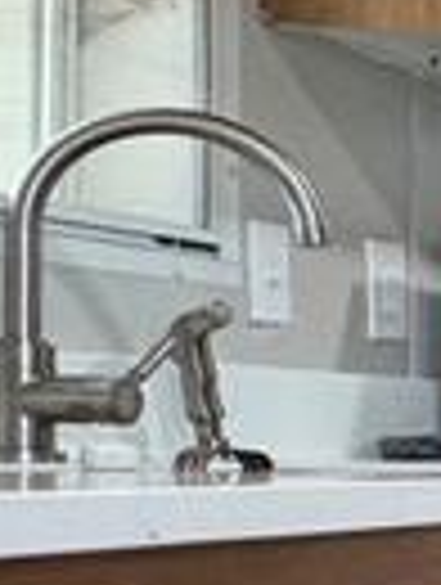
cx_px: 1647
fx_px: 1862
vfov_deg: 17.7
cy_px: 477
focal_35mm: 110
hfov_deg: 8.6
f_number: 2.2
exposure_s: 1/120
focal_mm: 2.22
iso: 250
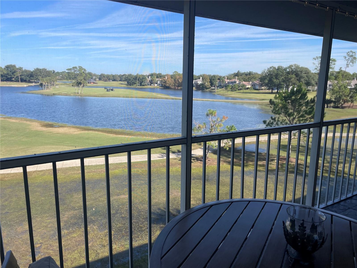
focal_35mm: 26
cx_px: 178
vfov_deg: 53.1
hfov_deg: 67.3
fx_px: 268
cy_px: 134
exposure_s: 1/1916
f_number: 1.6
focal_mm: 4.2
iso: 50
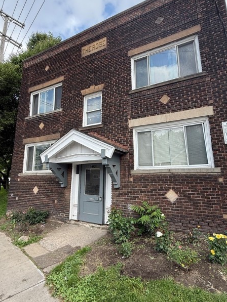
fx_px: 157
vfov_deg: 87.7
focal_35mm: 18
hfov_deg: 71.6
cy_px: 149
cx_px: 118
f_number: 2.2
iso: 50
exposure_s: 1/455
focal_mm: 2.22
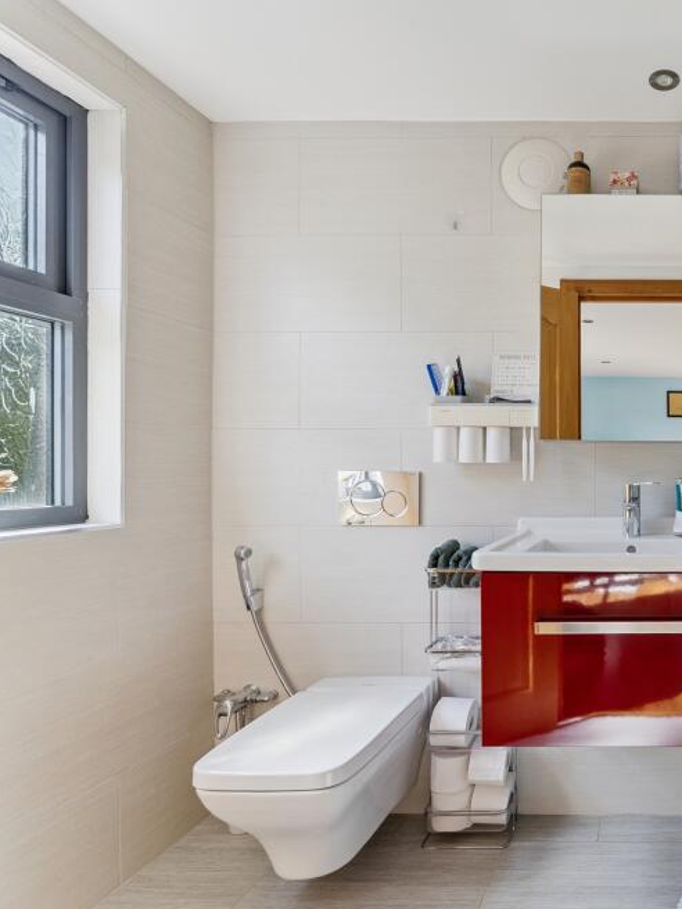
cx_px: 653
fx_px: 575
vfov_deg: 76.6
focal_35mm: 22
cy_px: 461
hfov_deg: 51.5
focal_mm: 14.6
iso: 250
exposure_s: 1/50
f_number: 9
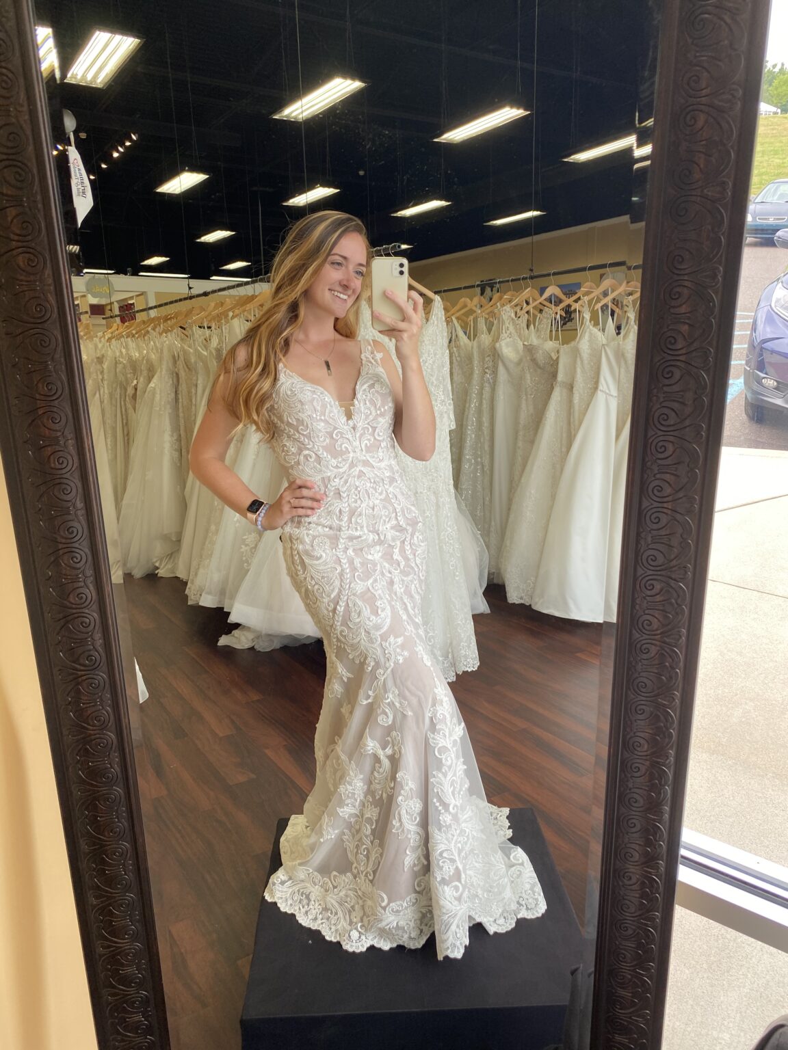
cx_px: 394
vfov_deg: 67.3
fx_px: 789
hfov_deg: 53.1
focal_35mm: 26
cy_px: 525
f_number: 1.8
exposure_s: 1/121
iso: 40
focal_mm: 4.25
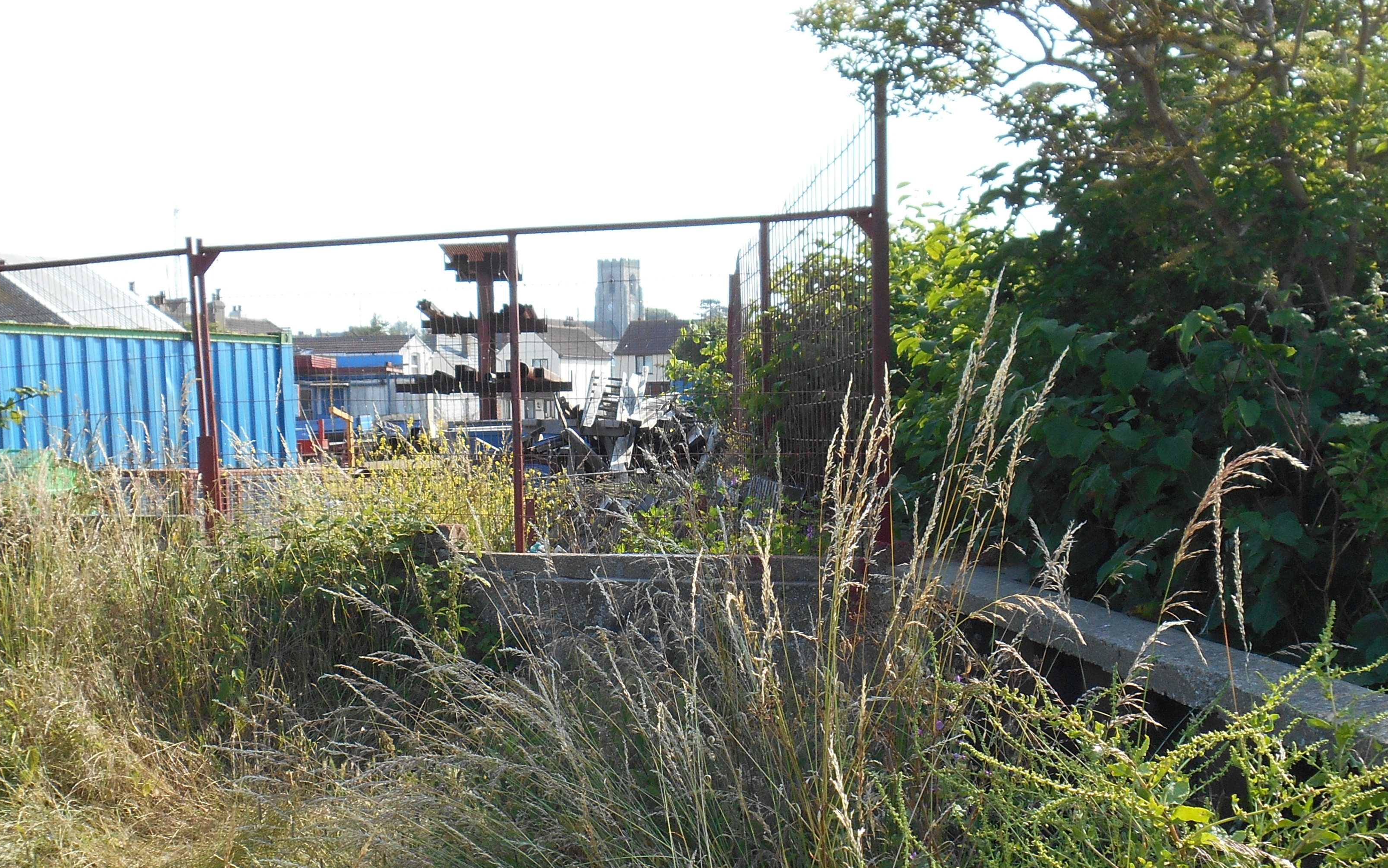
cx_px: 668
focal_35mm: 44
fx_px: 1664
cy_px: 554
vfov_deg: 29.1
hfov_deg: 45.3
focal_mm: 4.7
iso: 80
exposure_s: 1/320
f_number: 3.4
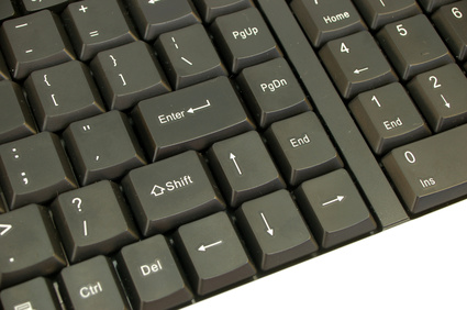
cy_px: 155
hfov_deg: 27.0
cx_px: 234
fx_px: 971
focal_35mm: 75
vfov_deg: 18.1
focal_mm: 50
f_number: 11
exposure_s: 1.6
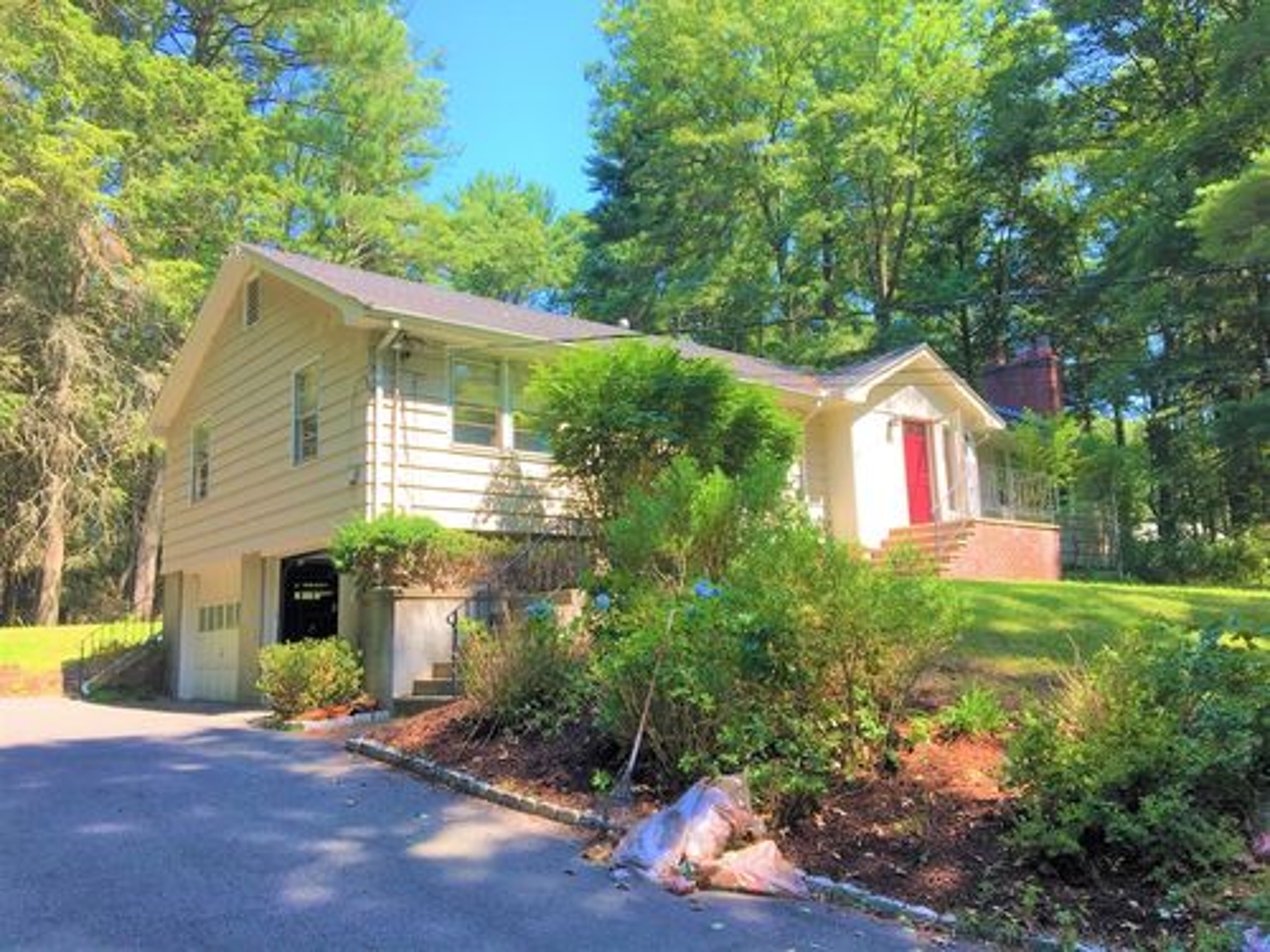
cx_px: 635
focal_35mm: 29
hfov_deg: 61.7
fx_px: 1064
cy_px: 476
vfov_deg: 48.2
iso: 25
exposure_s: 1/420
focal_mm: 4.15
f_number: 2.2
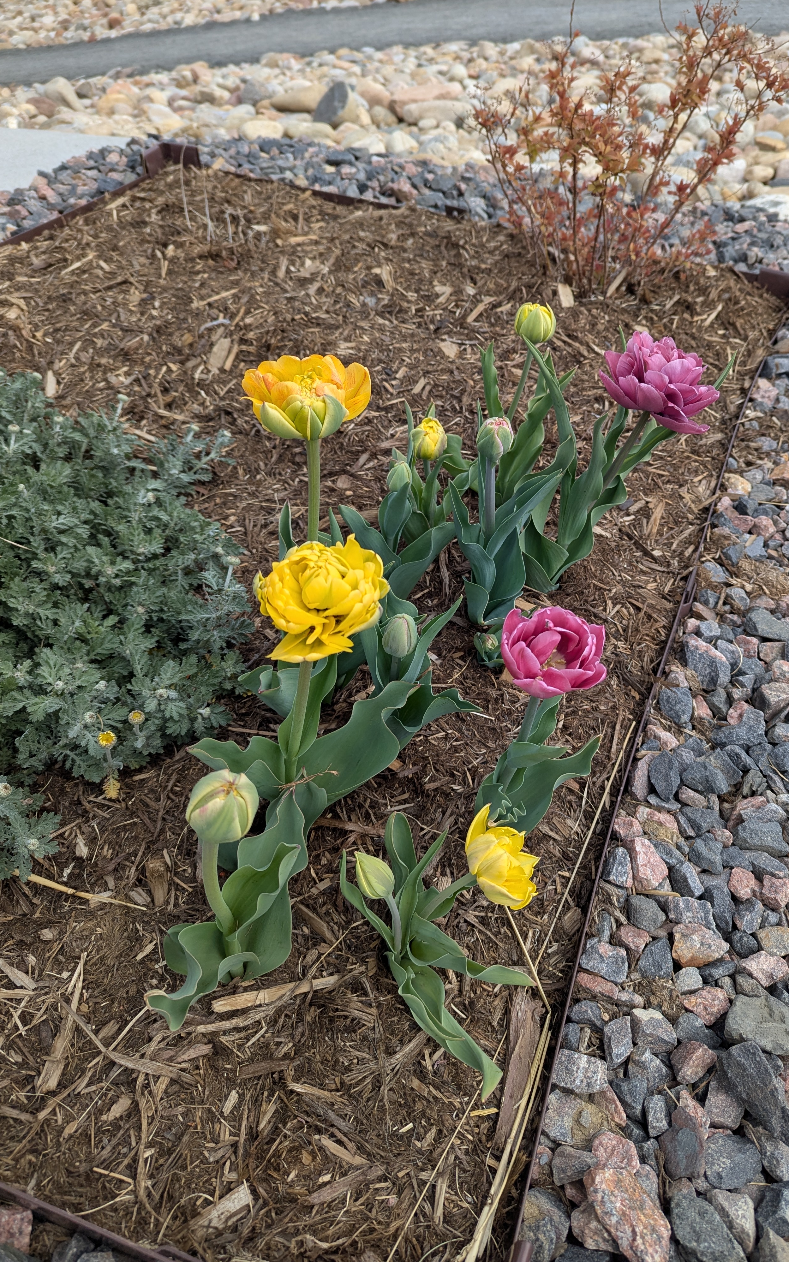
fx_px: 894
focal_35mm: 26
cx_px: 478
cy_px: 623
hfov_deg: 47.3
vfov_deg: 70.4
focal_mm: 6.81
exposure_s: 1/1192
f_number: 1.85
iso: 38
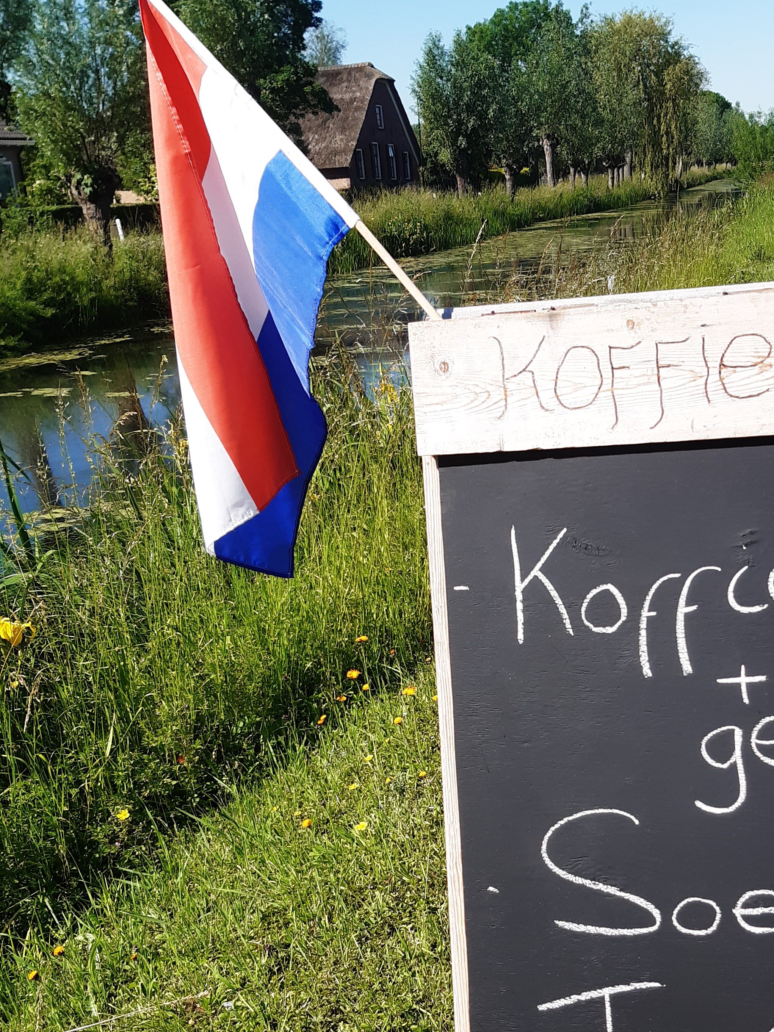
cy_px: 714
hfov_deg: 32.3
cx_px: 575
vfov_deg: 42.2
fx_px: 1312
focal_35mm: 44
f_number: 1.7
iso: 40
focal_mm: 3.92
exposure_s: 1/1661
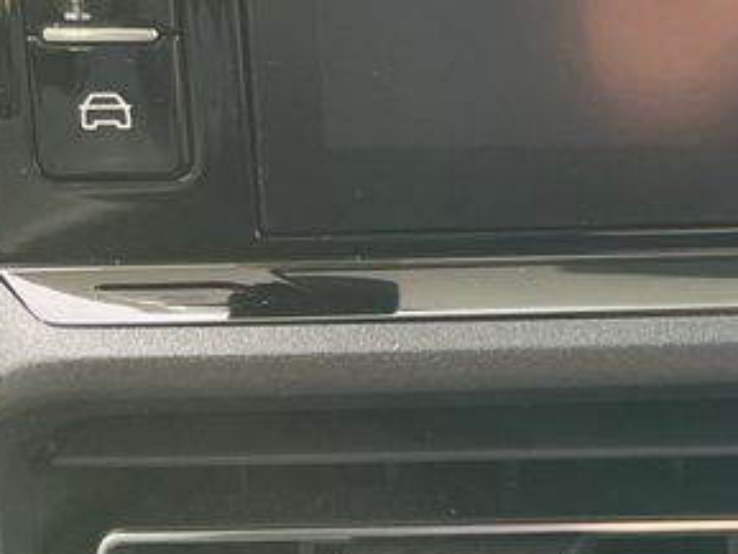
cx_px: 1190
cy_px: -102
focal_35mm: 92
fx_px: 1962
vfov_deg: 15.5
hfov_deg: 18.3
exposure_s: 1/121
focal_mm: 5.1
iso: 125
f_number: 1.6
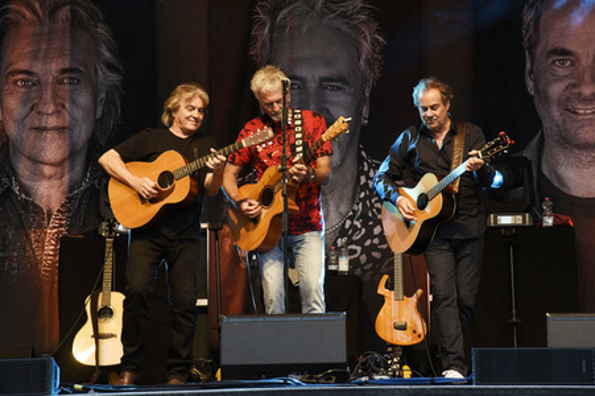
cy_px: 198
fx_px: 1982
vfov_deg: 11.4
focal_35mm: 120
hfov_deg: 17.1
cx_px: 298
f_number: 6.3
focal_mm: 120
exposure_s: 1/125
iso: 1000
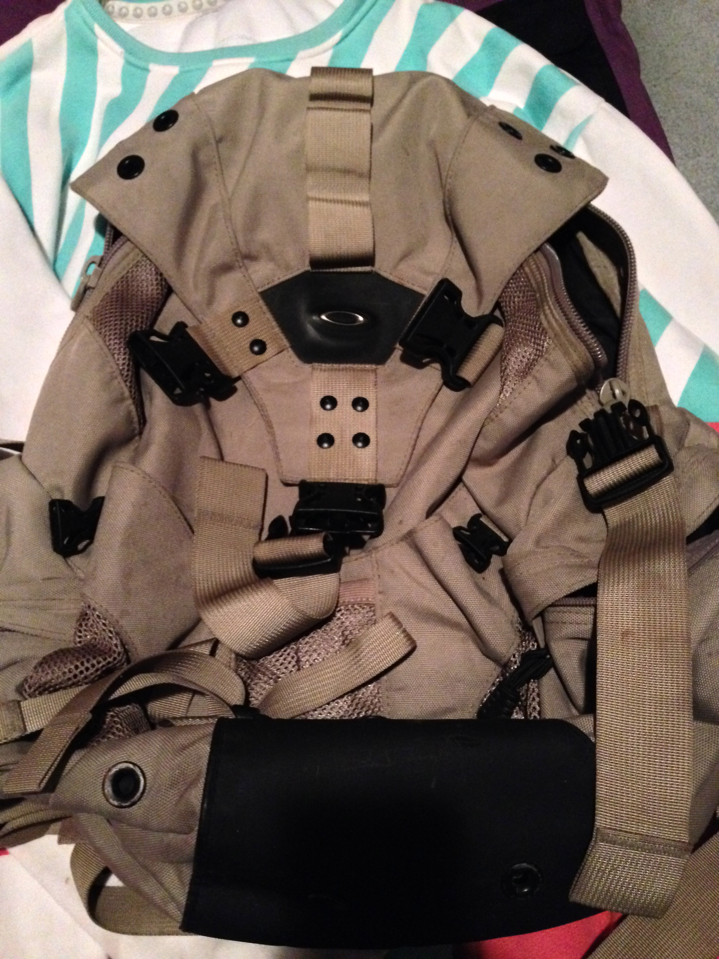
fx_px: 914
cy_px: 480
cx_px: 360
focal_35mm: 33
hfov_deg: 42.9
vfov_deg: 55.4
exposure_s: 1/15
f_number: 2.4
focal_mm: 4.12
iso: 800
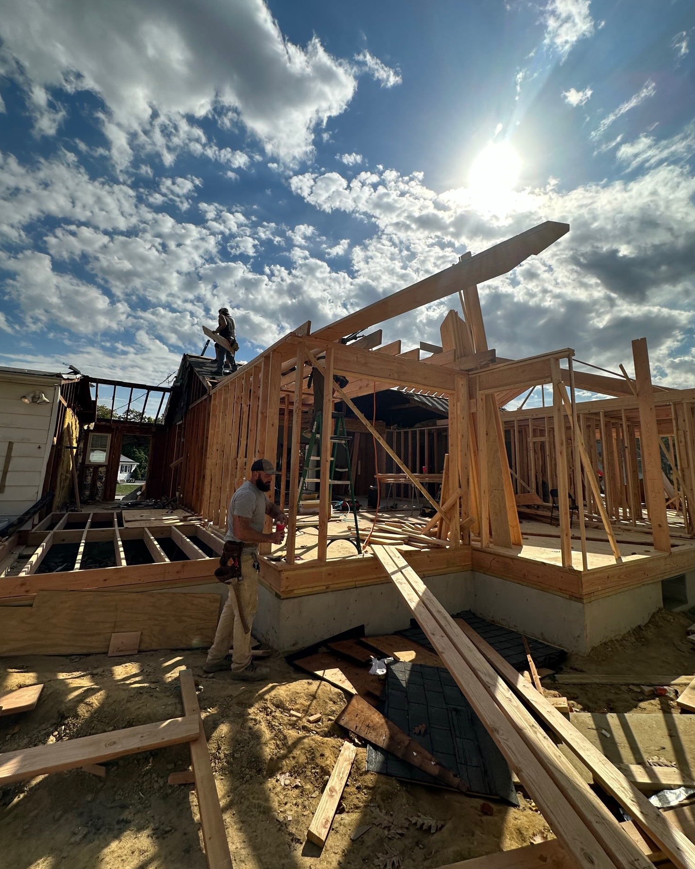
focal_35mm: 15
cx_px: 346
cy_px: 406
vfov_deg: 96.7
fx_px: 386
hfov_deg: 84.0
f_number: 2.2
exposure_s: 1/5556
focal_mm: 2.22
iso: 50
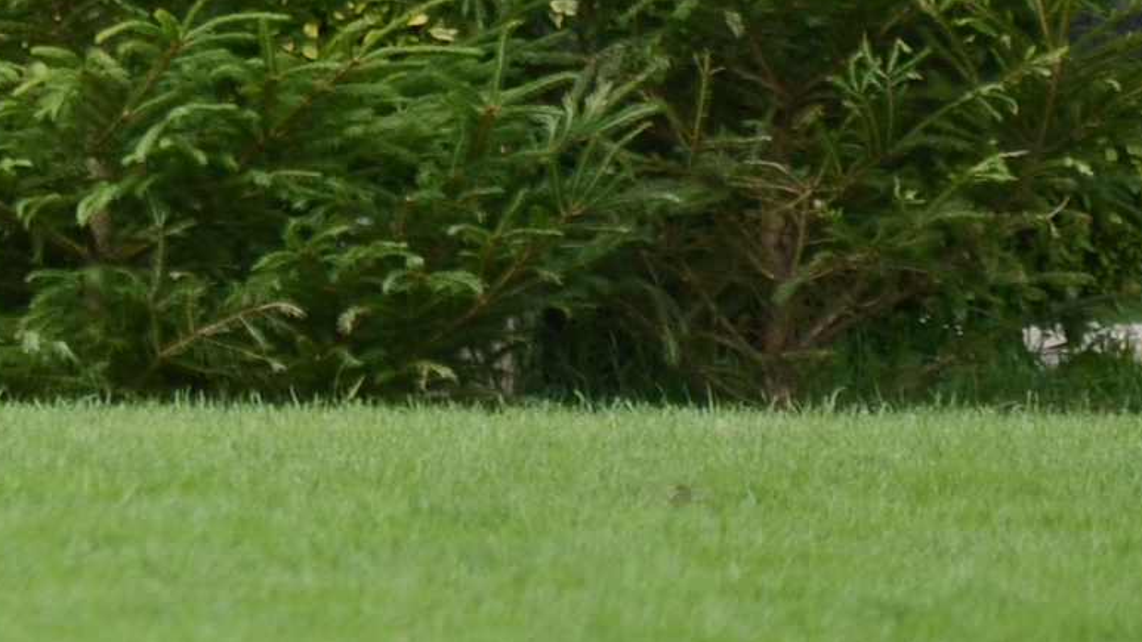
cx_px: -1049
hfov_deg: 1.4
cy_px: -475
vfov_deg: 0.8
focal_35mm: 1502
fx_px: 45476
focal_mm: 200
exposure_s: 1/500
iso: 100
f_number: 3.2
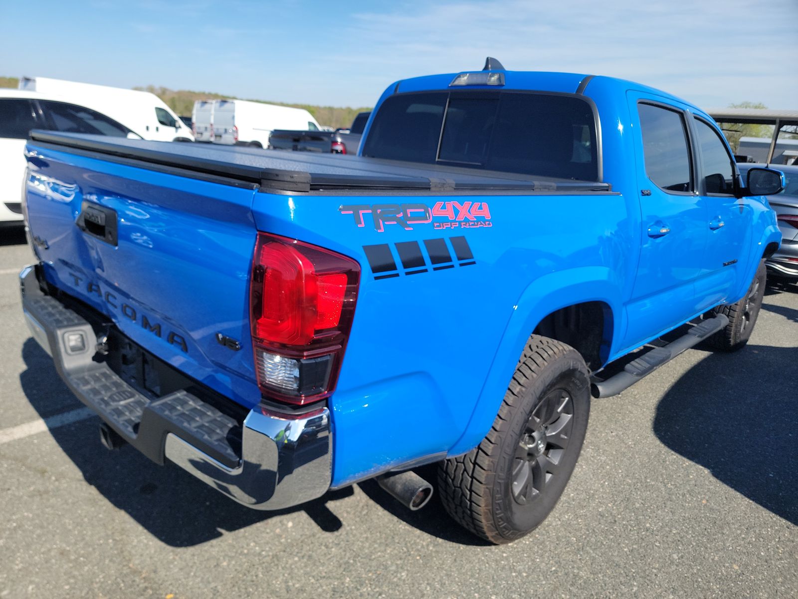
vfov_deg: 56.8
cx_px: 399
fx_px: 553
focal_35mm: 24
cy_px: 300
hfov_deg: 71.6
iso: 50
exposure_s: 1/773
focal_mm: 6.7
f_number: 1.8
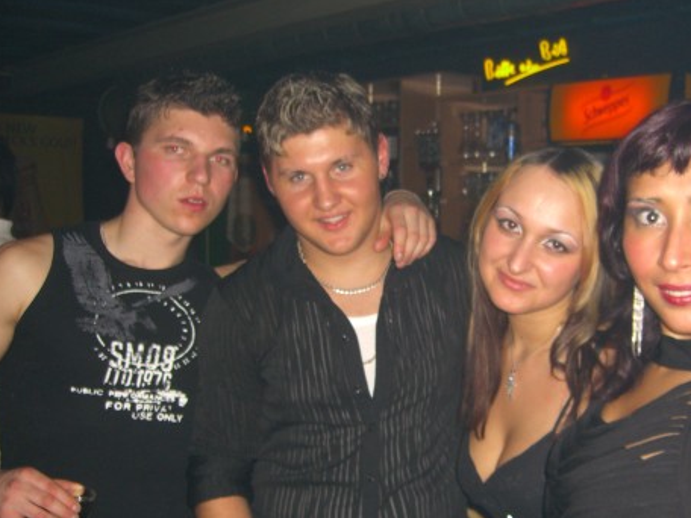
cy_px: 338
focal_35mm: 50
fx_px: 998
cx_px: 420
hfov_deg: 38.0
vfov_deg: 28.9
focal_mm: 7.9
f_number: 2.8
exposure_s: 1/60
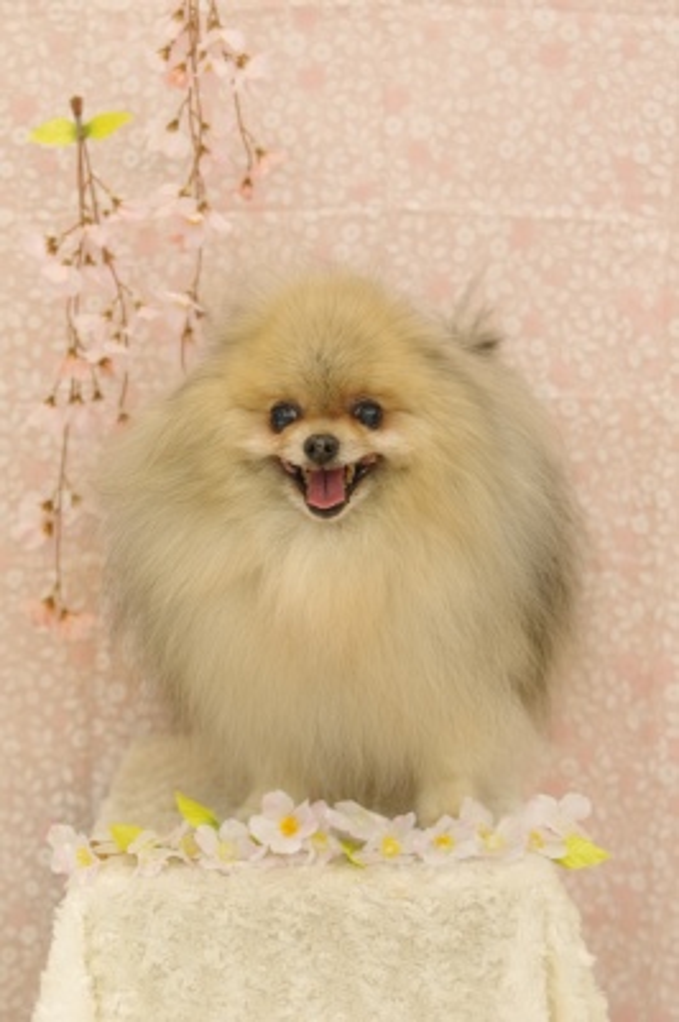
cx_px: 340
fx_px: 1814
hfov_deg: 21.2
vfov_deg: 31.4
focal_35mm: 64
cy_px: 511
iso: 1250
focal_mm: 43
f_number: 3.2
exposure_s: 1/125
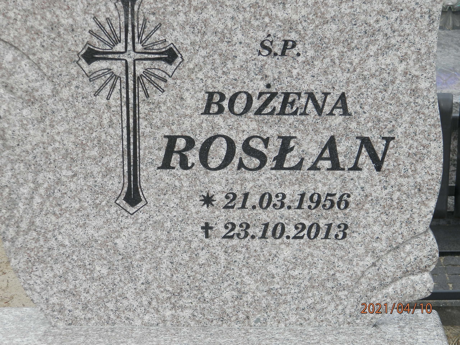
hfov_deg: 18.5
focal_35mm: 106
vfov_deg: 14.0
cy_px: 172
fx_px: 1409
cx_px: 230
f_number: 4.5
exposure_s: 1/320
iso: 80
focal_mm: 19
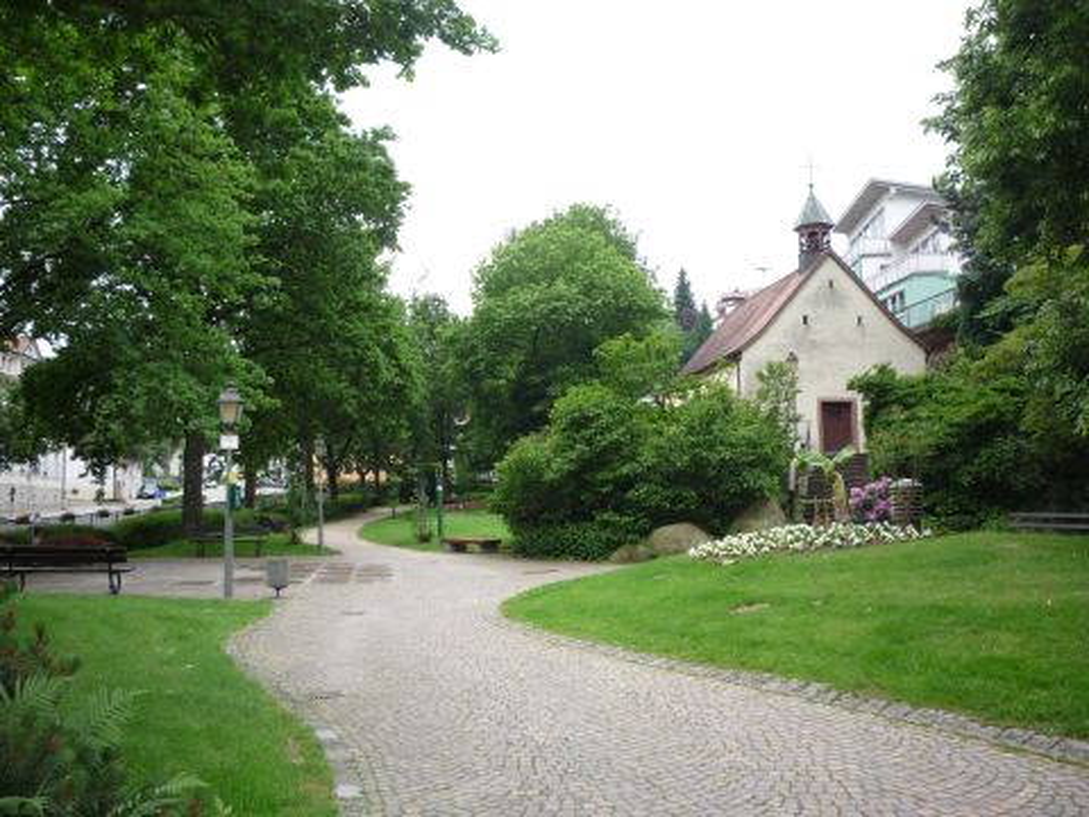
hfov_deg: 56.8
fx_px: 1007
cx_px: 544
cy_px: 408
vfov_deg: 44.2
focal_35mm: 32
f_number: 4
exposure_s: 1/160
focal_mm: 5.2
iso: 100
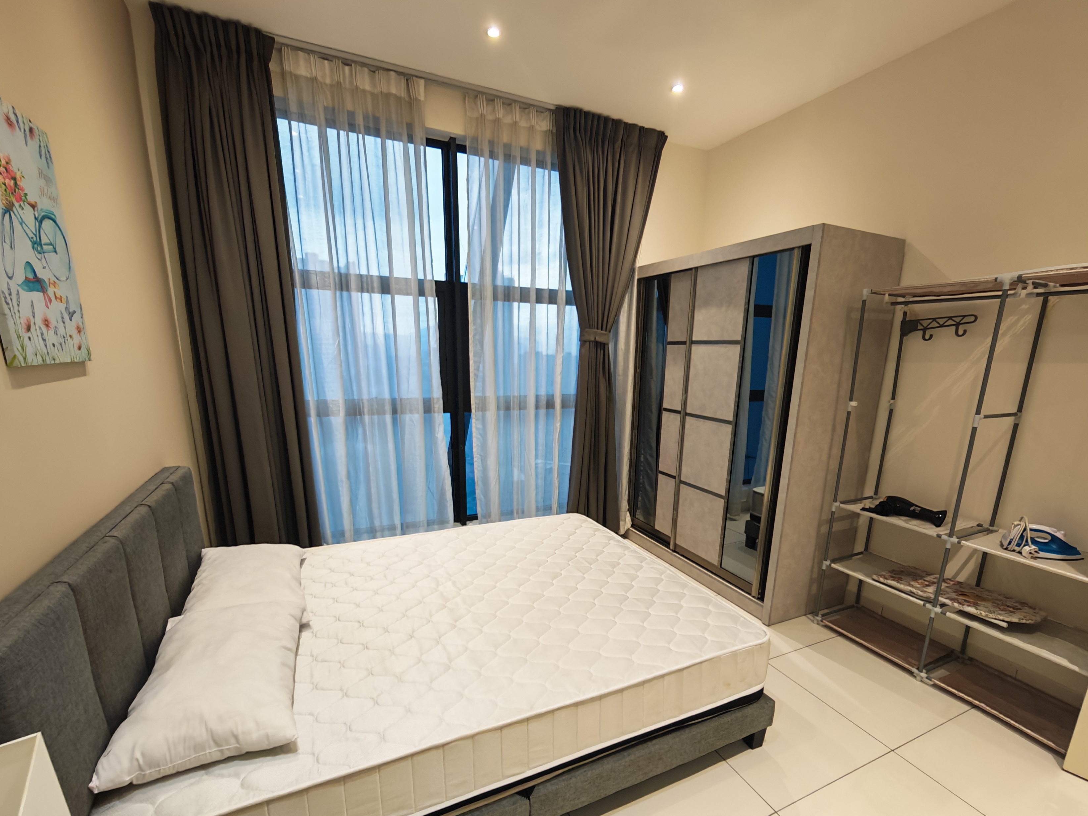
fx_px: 503
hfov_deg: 94.4
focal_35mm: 16
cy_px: 473
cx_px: 568
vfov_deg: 77.5
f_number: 2
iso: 250
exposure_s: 1/33
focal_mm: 1.82
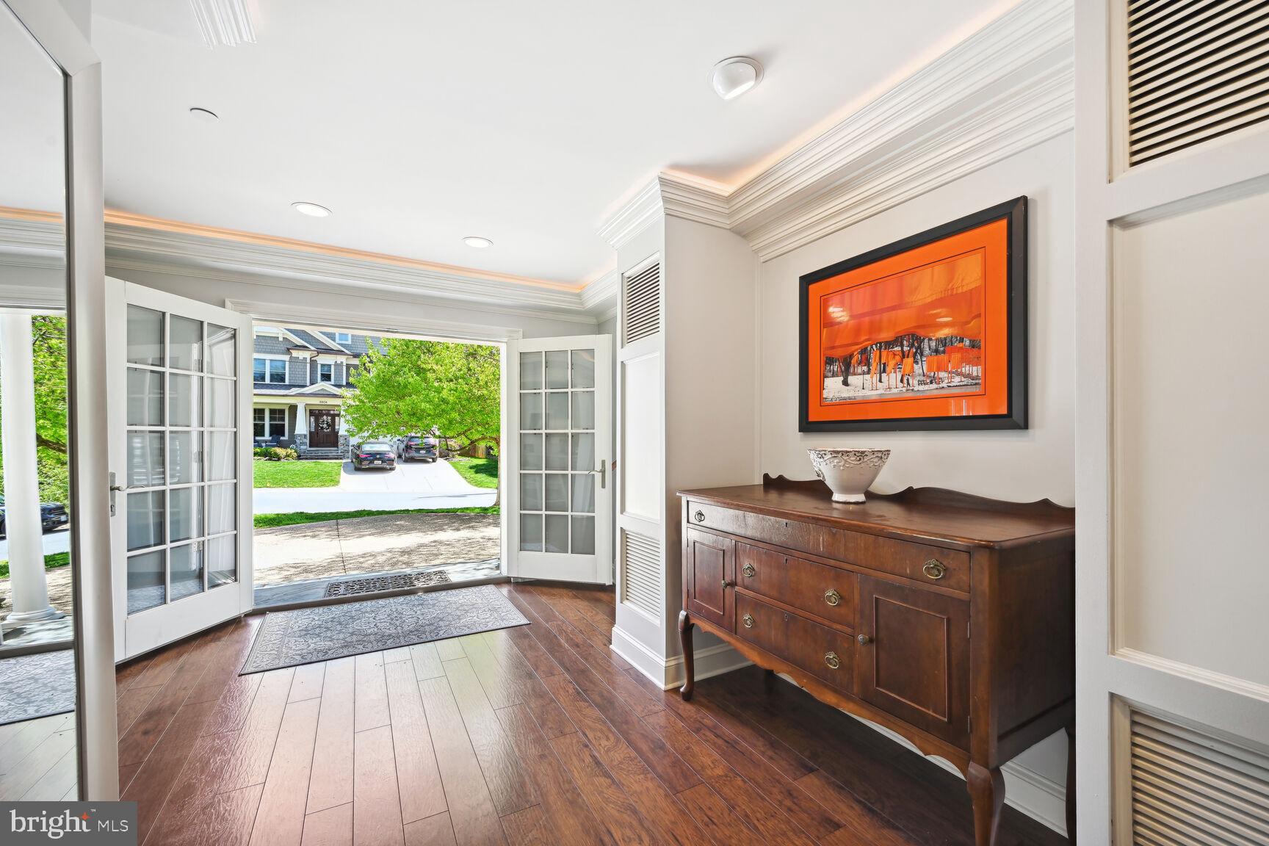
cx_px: 634
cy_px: 423
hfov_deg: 104.3
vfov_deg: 81.2
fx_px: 493
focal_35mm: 14
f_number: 9
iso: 200
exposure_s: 1/30
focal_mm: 14
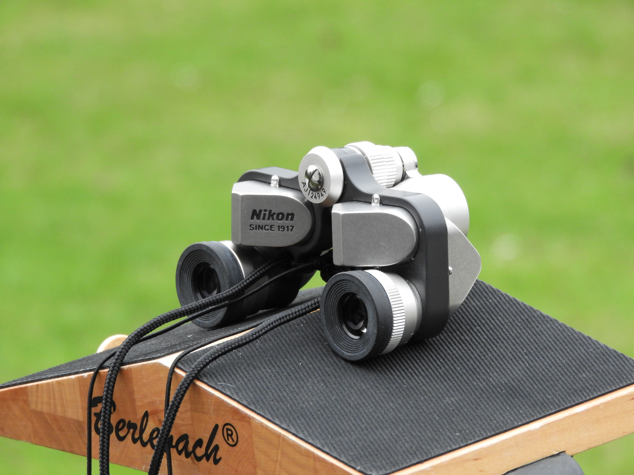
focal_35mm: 250
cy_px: 238
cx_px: 317
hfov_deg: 7.9
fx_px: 4579
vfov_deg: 5.9
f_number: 5.5
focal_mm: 44.8
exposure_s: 1/50
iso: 400
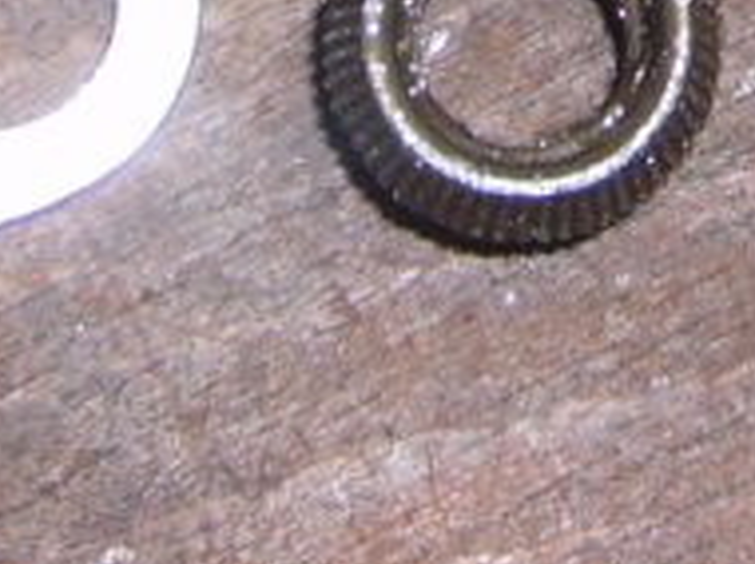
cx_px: 795
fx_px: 4117
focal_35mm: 189
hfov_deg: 10.4
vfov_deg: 7.4
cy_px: -743
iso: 100
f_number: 2.8
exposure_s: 1/45
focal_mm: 5.8
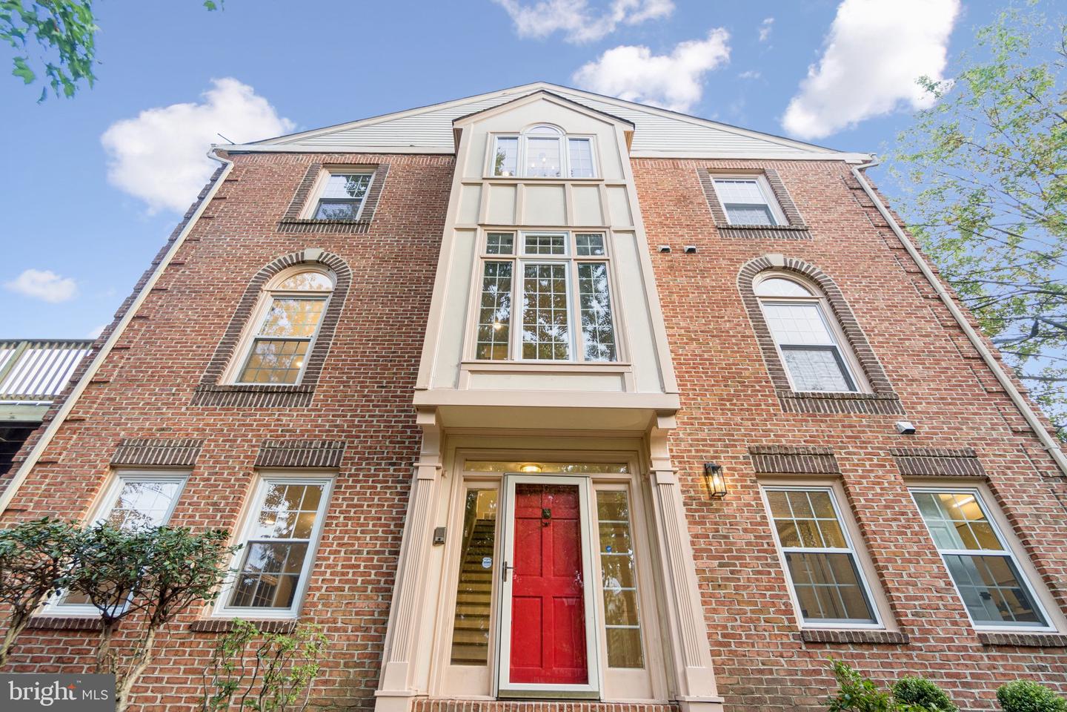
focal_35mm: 15
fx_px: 445
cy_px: 356
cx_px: 534
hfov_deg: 100.4
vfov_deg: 77.3
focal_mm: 10
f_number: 5
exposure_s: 1/30
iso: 200
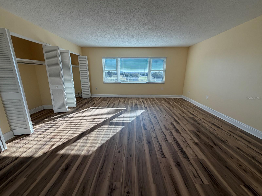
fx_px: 106
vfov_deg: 85.7
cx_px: 131
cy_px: 98
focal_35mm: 14
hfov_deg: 102.1
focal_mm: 2.22
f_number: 2.2
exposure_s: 1/227
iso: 50
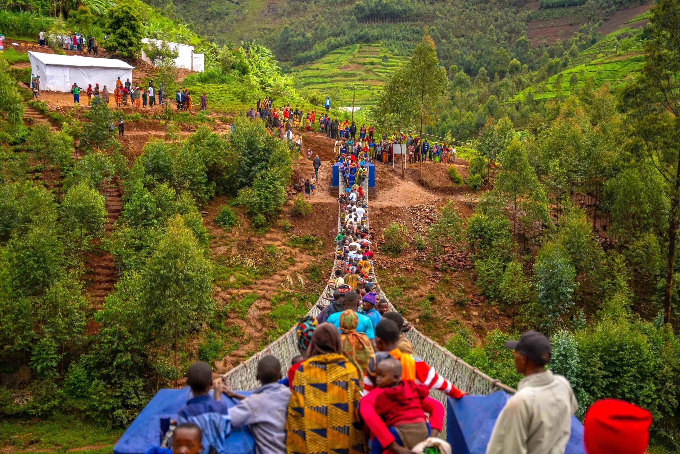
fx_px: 943
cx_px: 340
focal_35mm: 50
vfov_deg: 27.1
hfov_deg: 39.7
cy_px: 227
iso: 200
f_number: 2.8
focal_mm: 49.9
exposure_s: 1/320
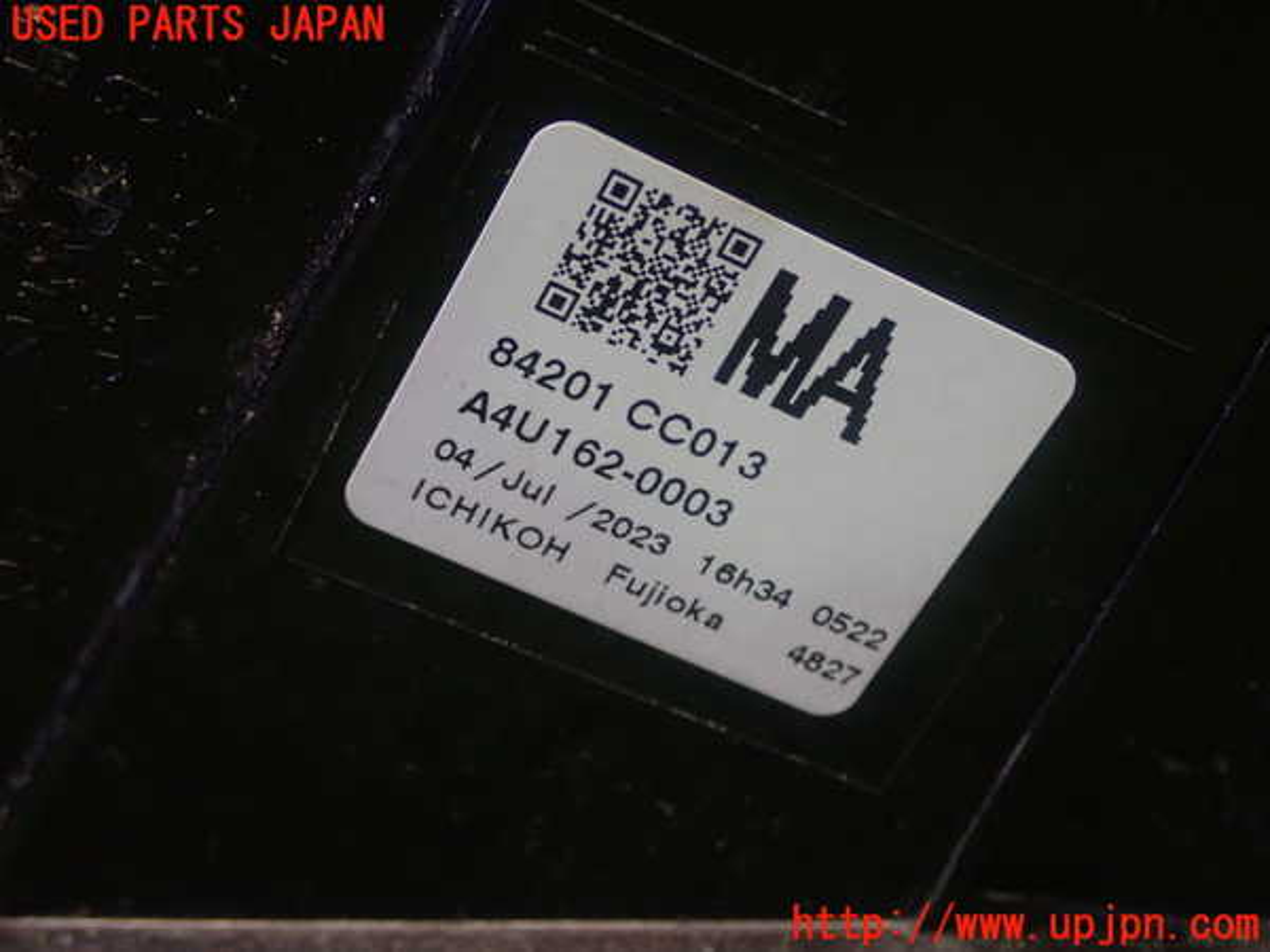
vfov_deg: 23.7
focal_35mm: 62
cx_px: 635
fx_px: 2275
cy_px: 476
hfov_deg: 31.2
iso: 800
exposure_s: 1/50
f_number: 3.6
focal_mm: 11.09
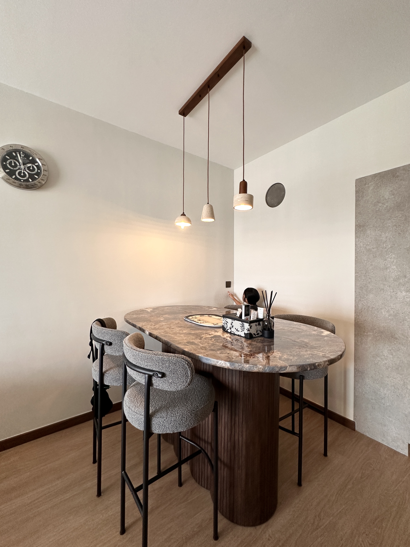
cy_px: 274
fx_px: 221
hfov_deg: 85.7
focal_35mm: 14
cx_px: 205
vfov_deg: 102.1
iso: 200
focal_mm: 2.22
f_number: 2.2
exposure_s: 1/99
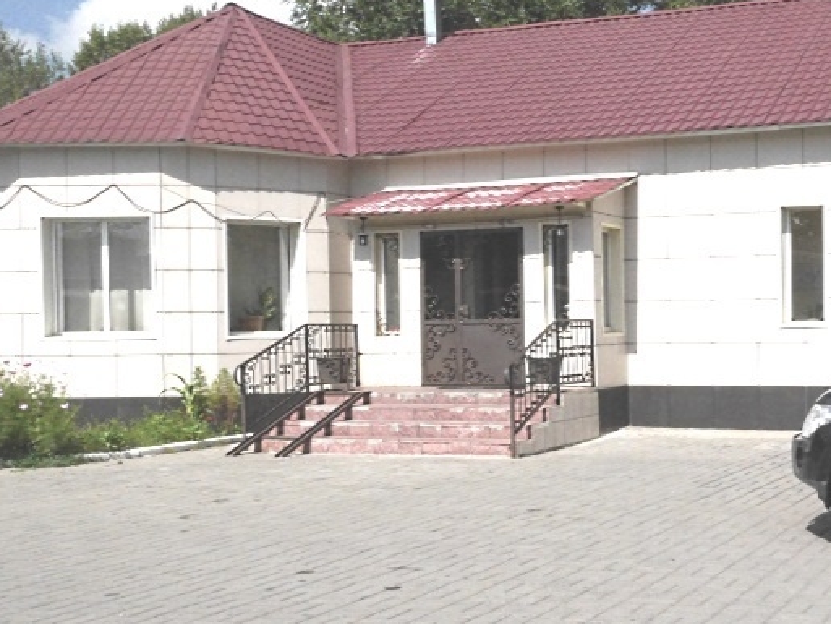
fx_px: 1273
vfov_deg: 27.5
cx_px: 516
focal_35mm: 53
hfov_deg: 36.0
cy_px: 342
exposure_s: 1/2500
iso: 1600
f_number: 18
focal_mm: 17
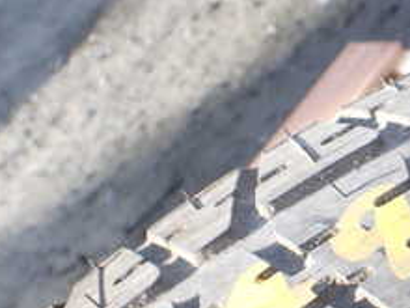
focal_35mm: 82
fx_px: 971
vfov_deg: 17.9
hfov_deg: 21.9
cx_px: 507
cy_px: 224
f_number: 3.2
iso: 100
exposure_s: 1/250
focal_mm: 5.4
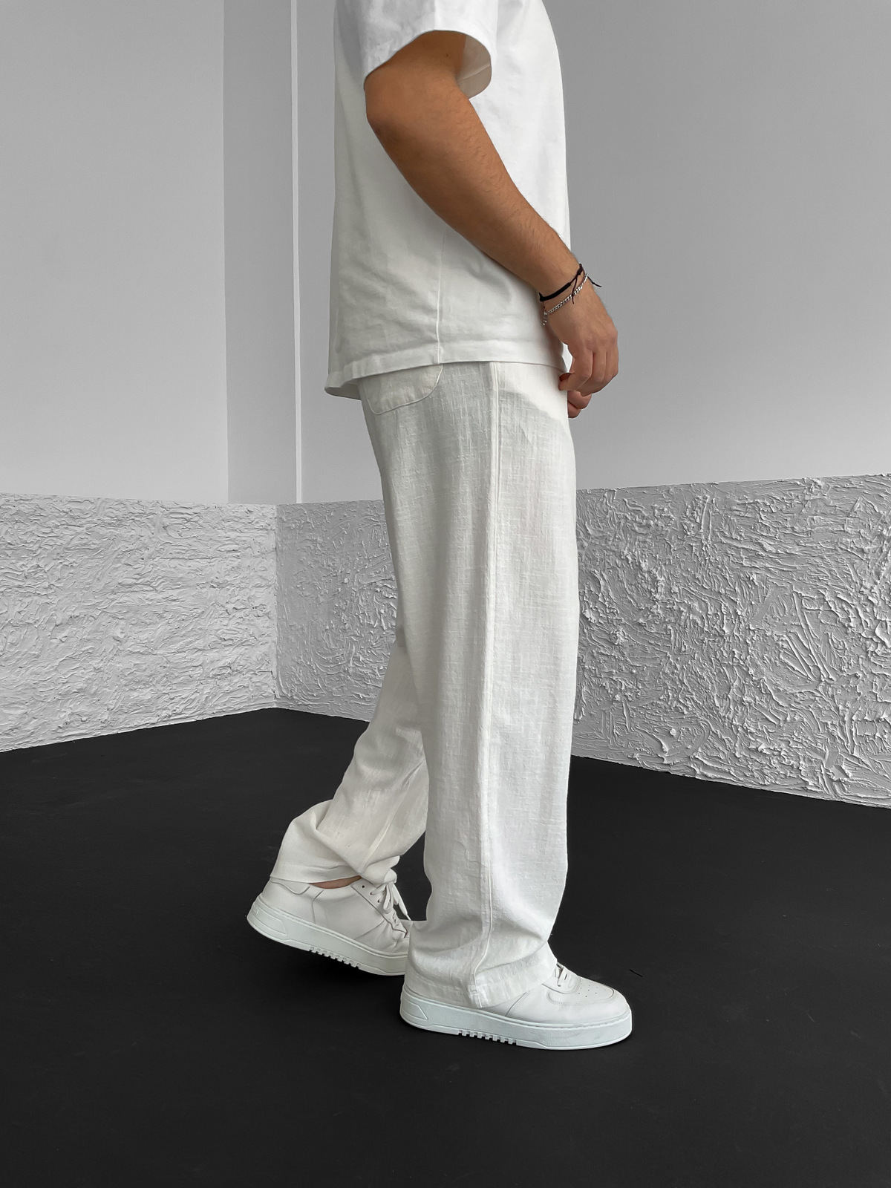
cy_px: 594
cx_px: 446
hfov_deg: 48.2
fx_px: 995
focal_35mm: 29
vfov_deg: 61.7
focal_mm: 3
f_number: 1.8
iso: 25
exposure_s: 1/120
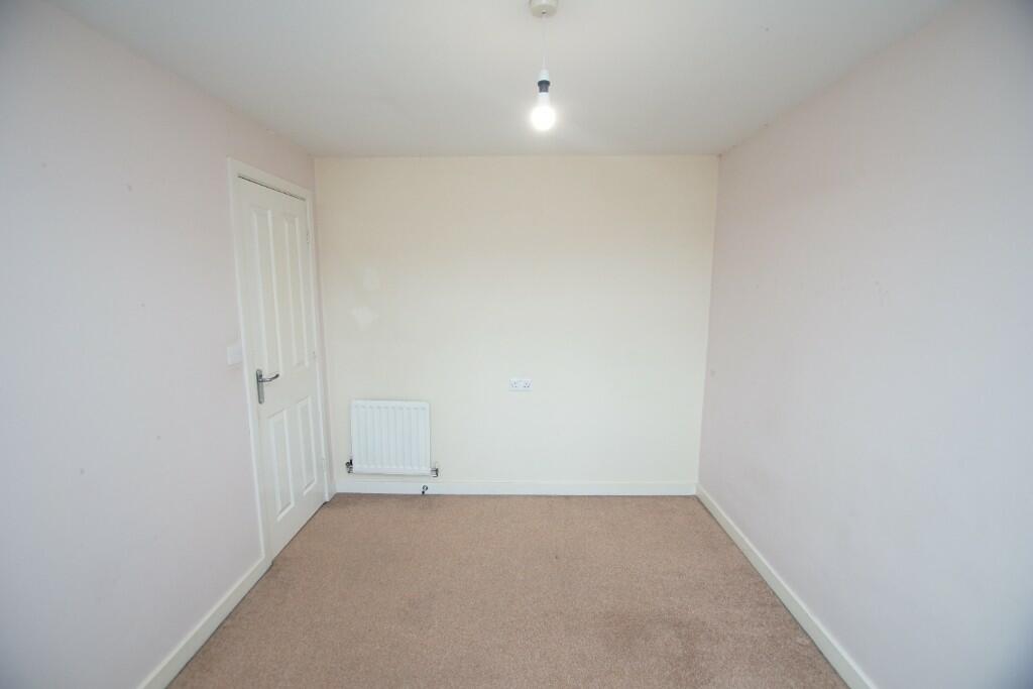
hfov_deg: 100.4
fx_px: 430
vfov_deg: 77.3
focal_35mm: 15
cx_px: 516
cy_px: 344
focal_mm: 10
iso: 640
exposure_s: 1/60
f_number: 3.5
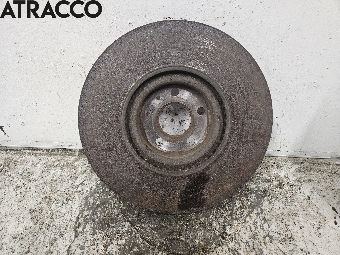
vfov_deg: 58.9
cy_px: 128
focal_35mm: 23
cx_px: 170
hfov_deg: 73.9
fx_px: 226
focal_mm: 5.4
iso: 500
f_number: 1.8
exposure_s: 1/100
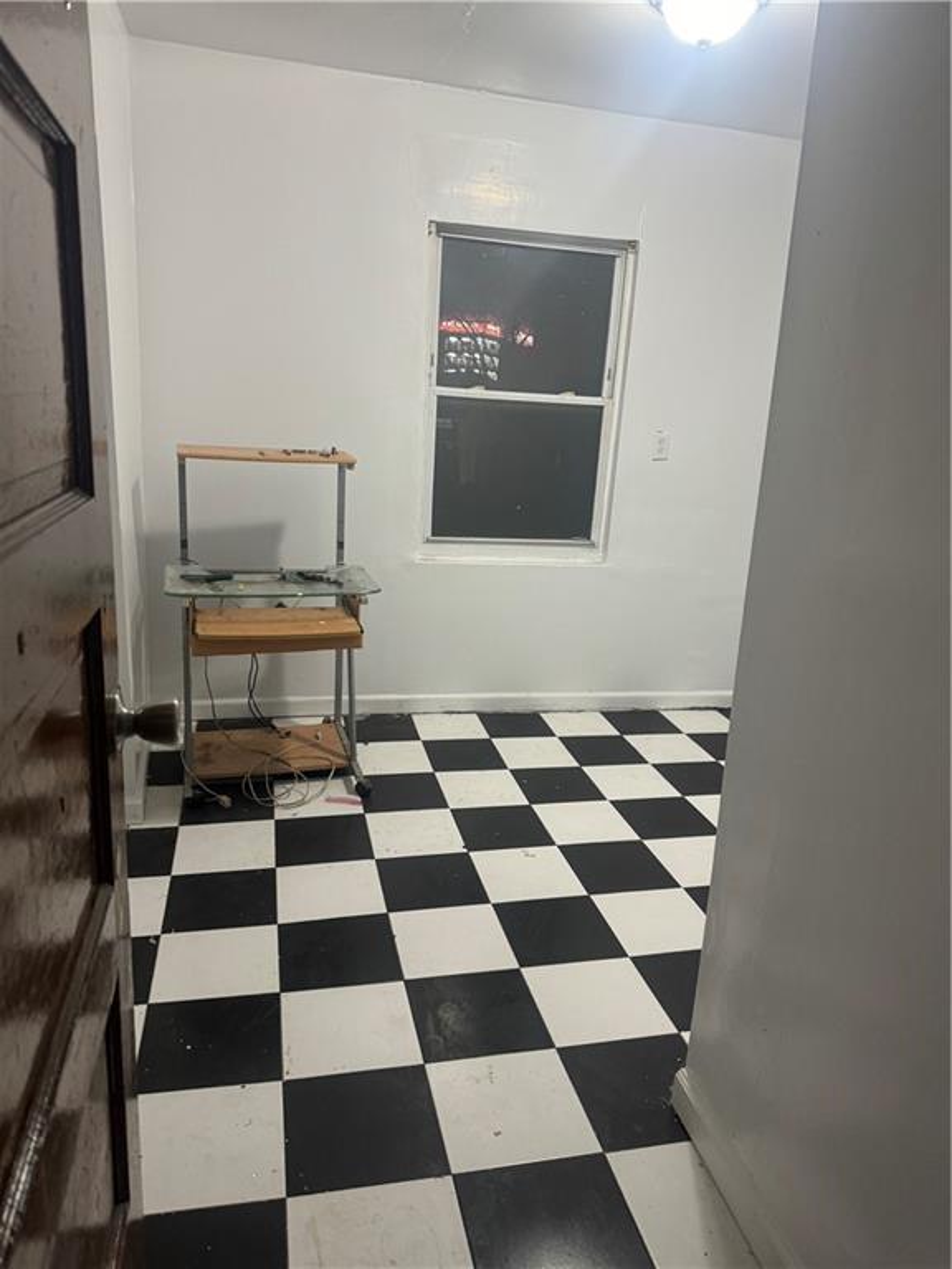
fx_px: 880
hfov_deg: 56.8
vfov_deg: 71.6
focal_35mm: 24
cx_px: 476
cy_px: 634
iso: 250
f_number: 1.78
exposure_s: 1/60
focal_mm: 6.76
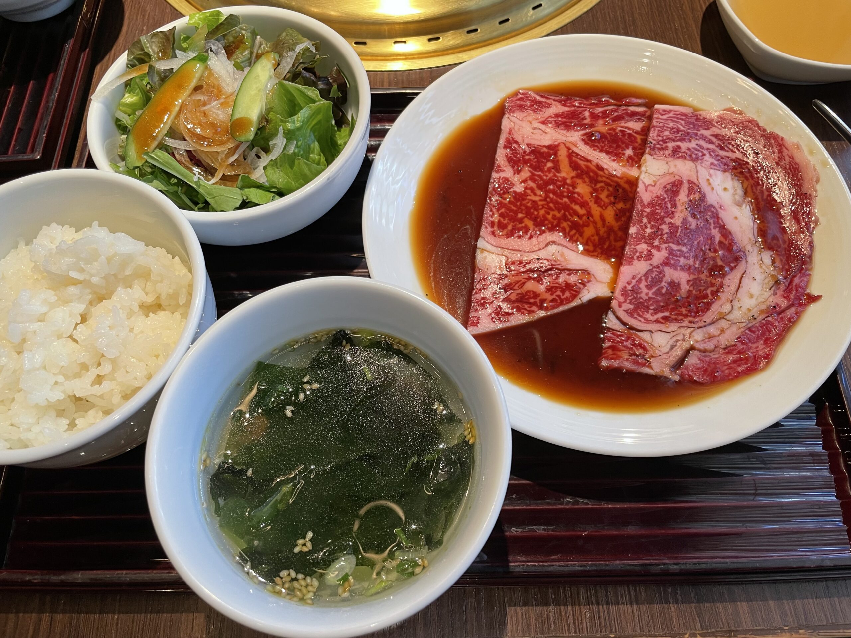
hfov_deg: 67.3
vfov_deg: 53.1
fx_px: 639
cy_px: 319
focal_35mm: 26
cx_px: 426
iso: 80
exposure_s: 1/50
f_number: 1.6
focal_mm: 4.2
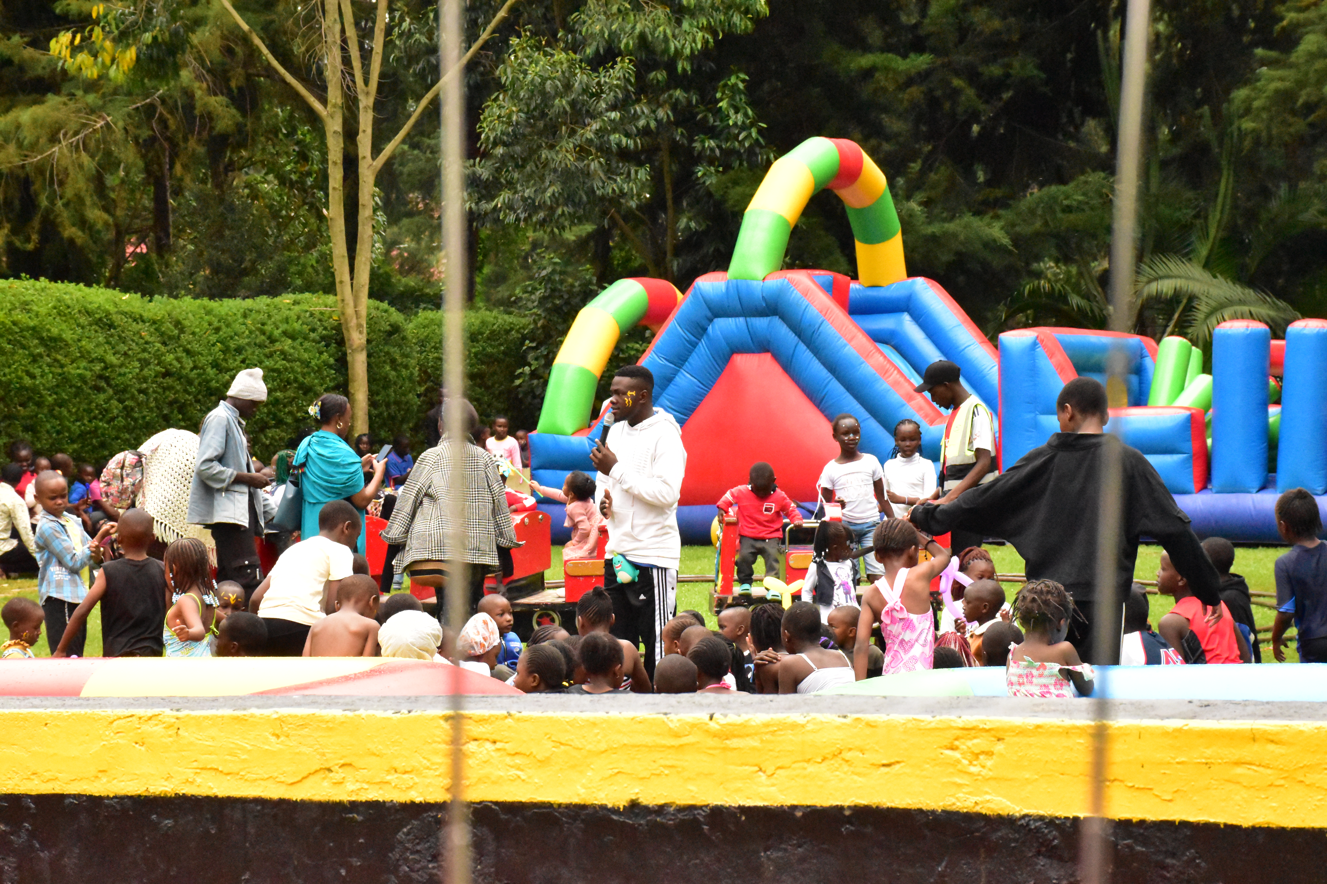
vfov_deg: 14.7
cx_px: 664
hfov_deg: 21.9
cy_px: 442
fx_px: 3428
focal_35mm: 93
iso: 12800
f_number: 13
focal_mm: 62
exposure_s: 1/2500
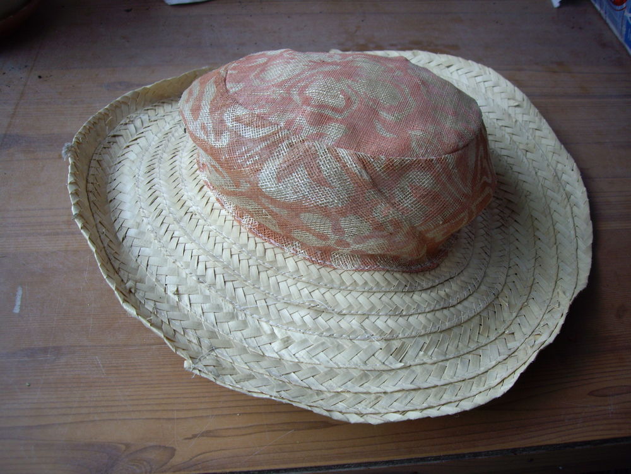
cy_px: 237
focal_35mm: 38
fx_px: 693
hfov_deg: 49.0
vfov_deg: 37.7
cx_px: 316
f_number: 2.7
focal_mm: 6.2
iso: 64
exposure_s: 1/60
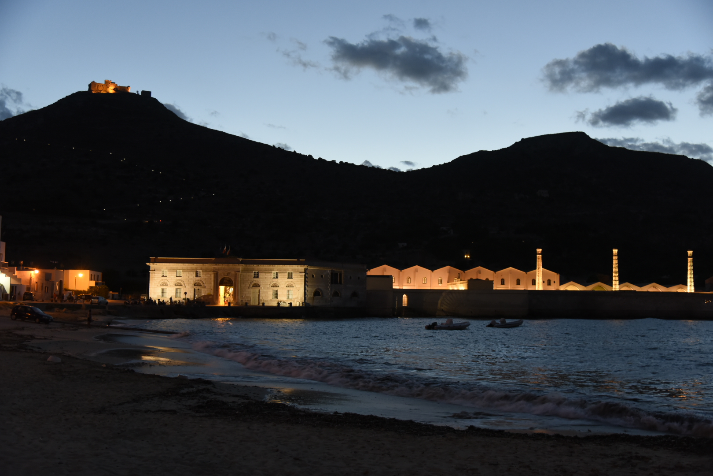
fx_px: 753
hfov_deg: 50.7
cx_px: 356
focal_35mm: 38
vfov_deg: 35.1
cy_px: 238
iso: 1600
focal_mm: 38
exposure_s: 1/15
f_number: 4
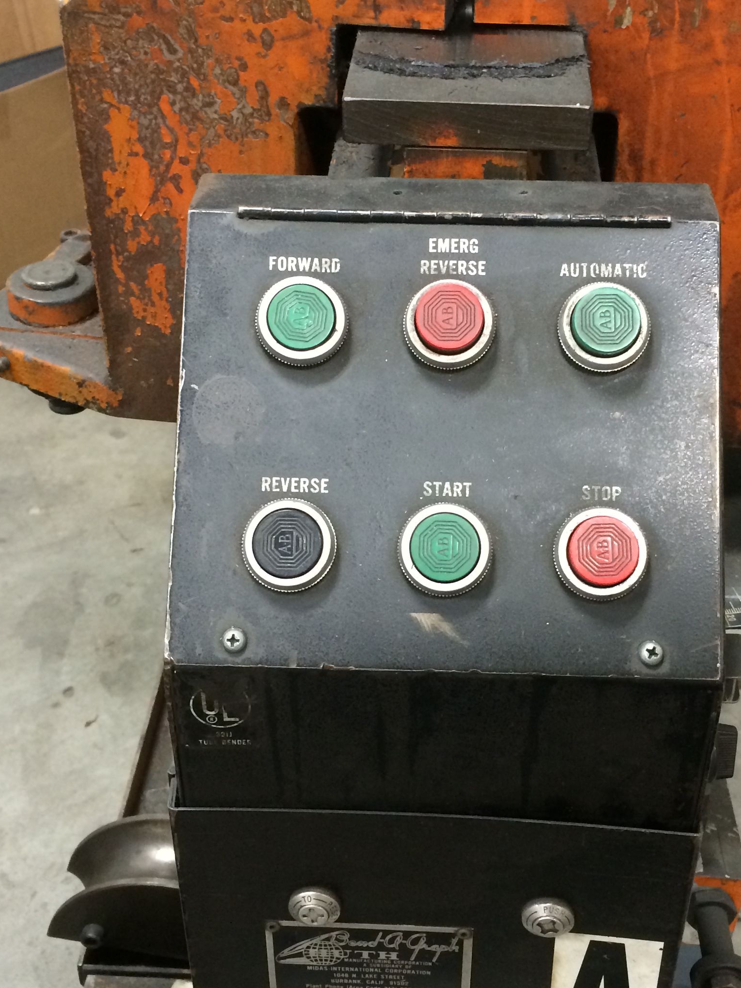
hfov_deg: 30.2
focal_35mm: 48
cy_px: 503
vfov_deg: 39.7
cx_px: 411
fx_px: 1370
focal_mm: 4.12
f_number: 2.2
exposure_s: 1/24
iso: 320
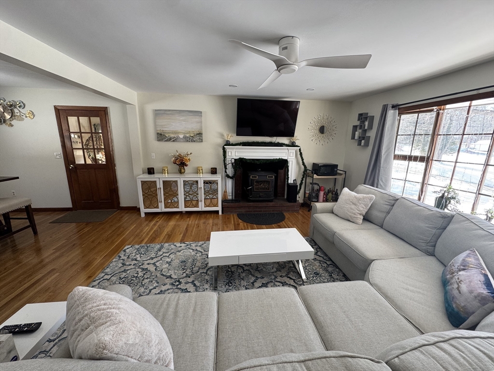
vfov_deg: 85.7
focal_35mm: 14
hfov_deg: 102.1
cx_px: 247
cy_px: 186
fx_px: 200
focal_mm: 2.22
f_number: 2.2
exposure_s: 1/99
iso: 100
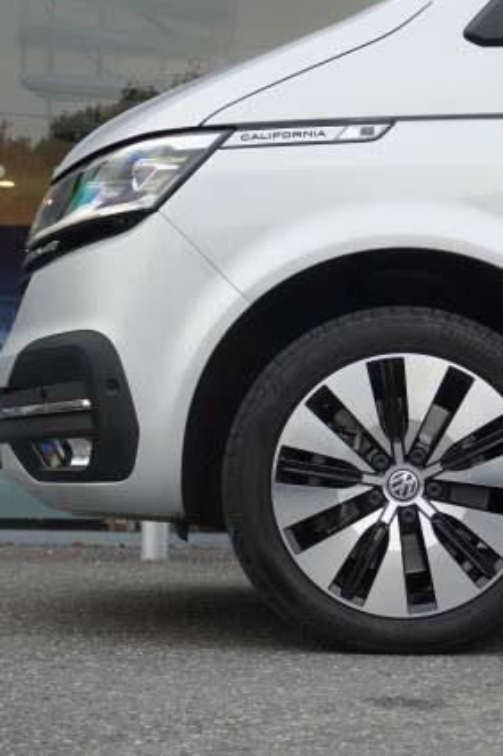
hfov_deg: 18.1
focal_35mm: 75
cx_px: 357
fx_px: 1569
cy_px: 378
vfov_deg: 27.1
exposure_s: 1/160
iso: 640
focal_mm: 33
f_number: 5
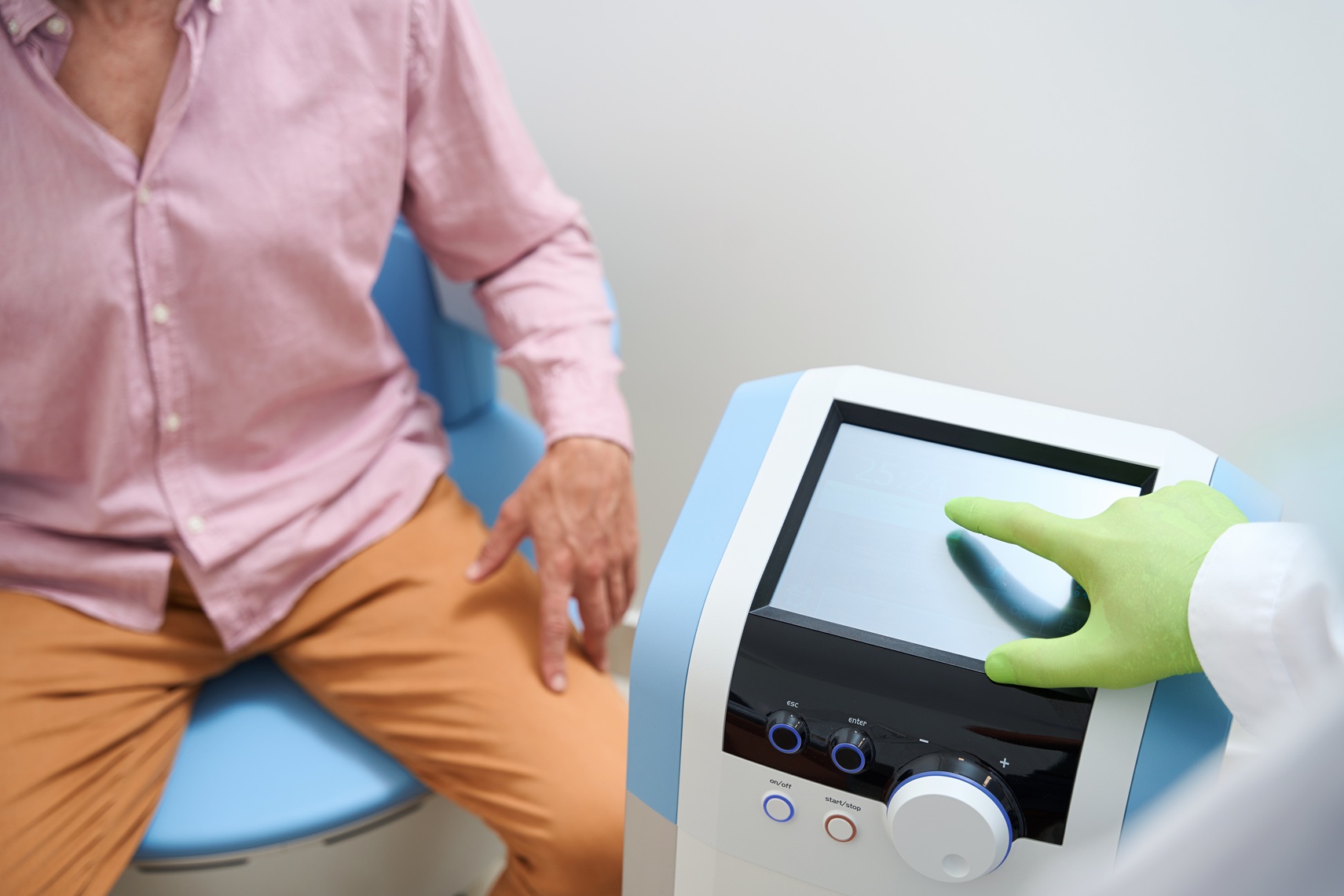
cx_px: 672
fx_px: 1863
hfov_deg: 39.7
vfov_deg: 27.1
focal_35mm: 50
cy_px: 448
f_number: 3.5
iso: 100
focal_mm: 49.9
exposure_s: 1/250
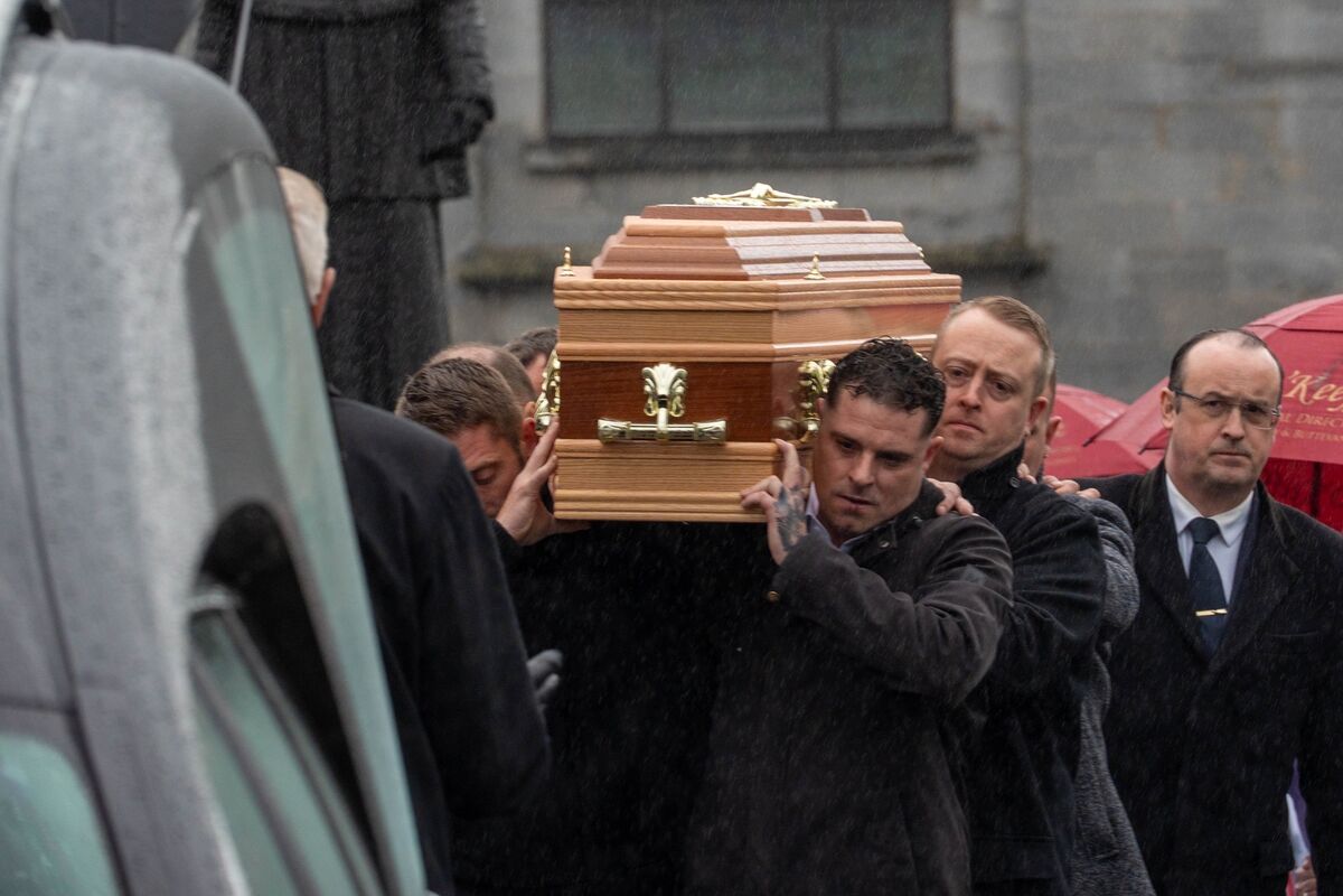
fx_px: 8803
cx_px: 672
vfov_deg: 5.8
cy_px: 448
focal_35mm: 236
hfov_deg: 8.7
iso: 640
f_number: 5.6
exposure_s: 1/200
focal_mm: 157.7
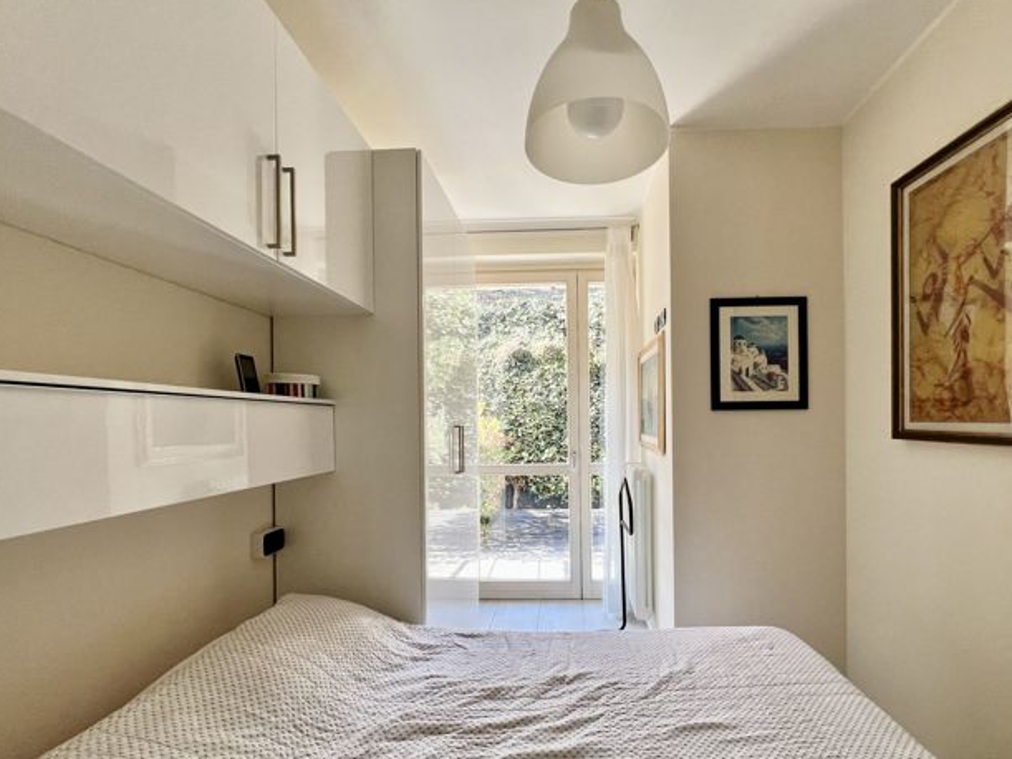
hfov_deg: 97.9
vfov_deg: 81.3
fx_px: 438
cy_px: 428
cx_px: 549
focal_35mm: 15
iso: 64
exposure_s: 1/99
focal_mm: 1.57
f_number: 1.8
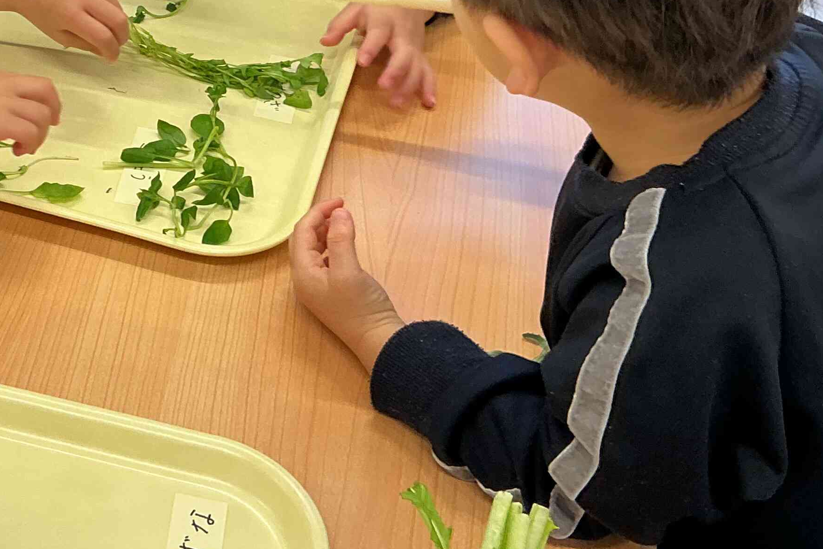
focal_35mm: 69
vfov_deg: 19.0
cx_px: 81
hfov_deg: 28.1
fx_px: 1577
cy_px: -54
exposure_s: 1/50
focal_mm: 3
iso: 40
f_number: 1.8
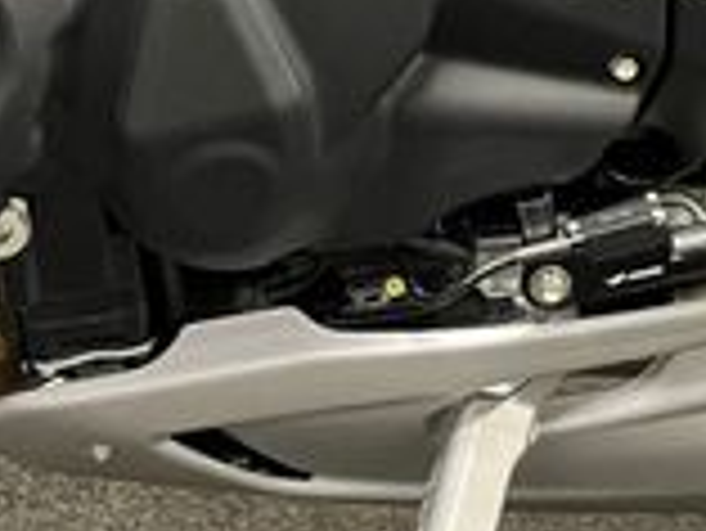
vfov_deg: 12.4
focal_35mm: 106
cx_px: 423
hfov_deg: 18.5
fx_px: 2164
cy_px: -526
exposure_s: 1/33
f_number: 1.6
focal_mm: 5.1
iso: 400
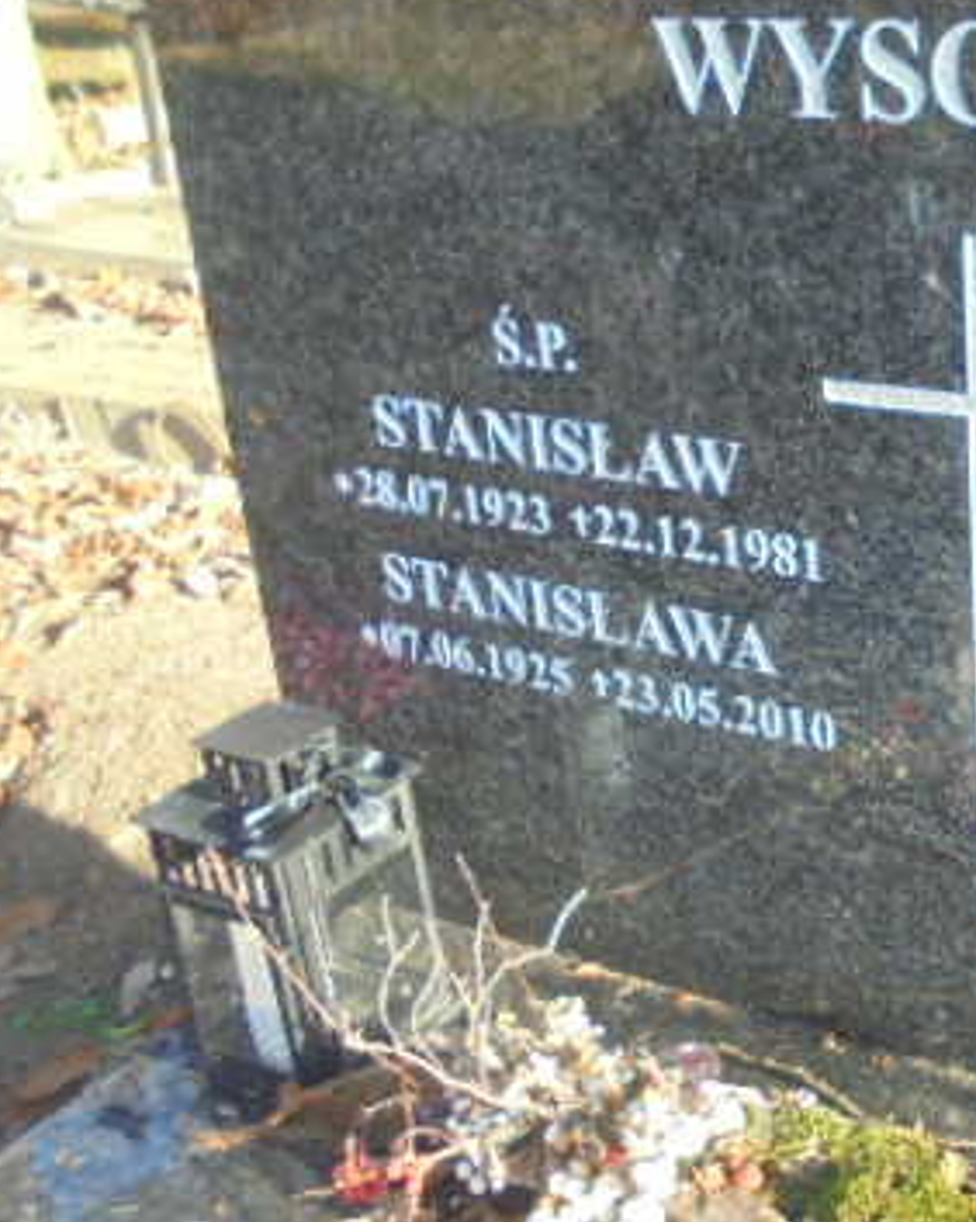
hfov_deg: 29.4
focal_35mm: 46
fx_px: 1662
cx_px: 1080
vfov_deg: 40.3
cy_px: 557
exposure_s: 1/100
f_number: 3.5
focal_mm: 4.6
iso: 100
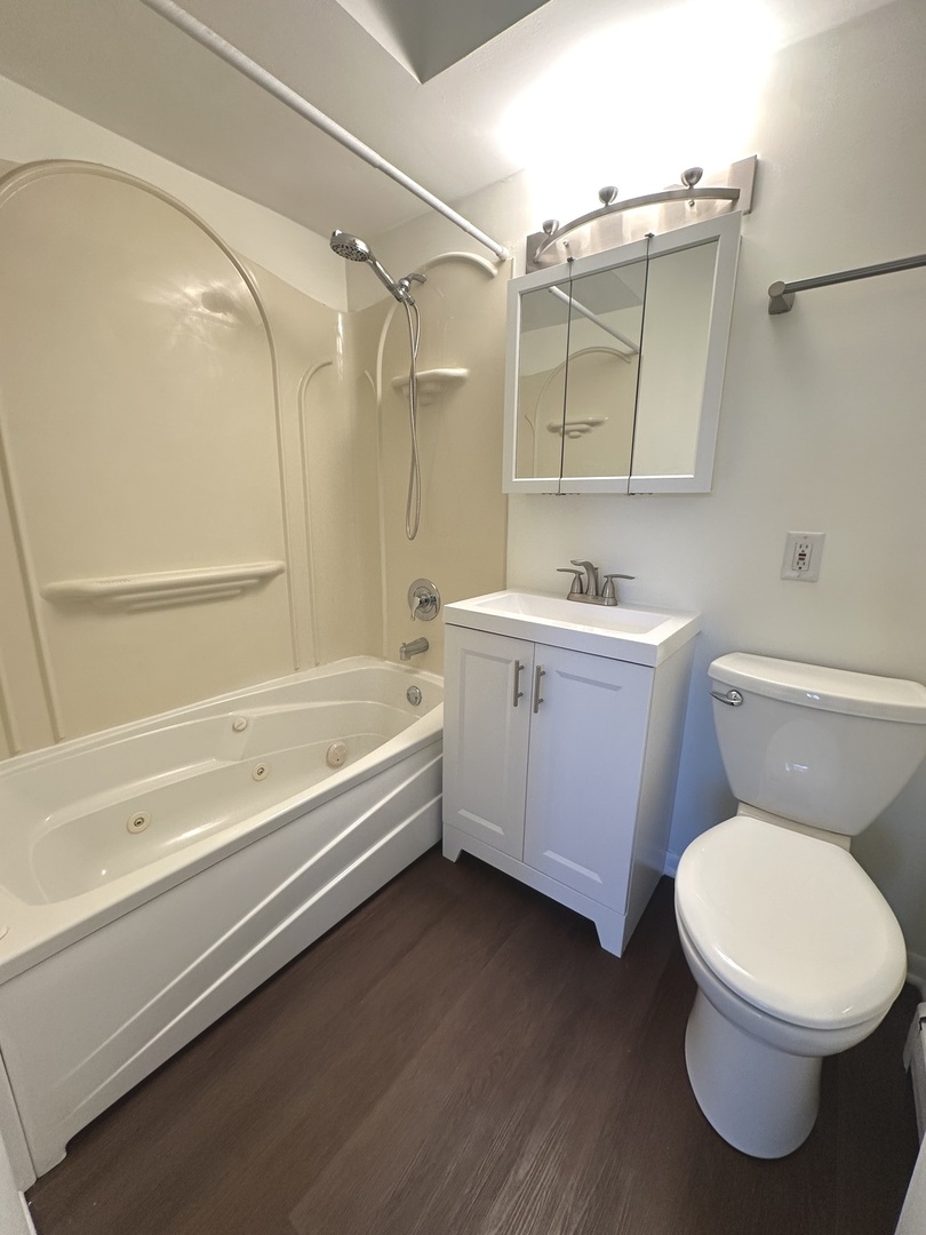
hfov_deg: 85.7
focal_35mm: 14
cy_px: 618
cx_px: 463
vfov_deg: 102.1
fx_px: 499
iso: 200
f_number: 2.2
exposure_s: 1/120
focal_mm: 2.22
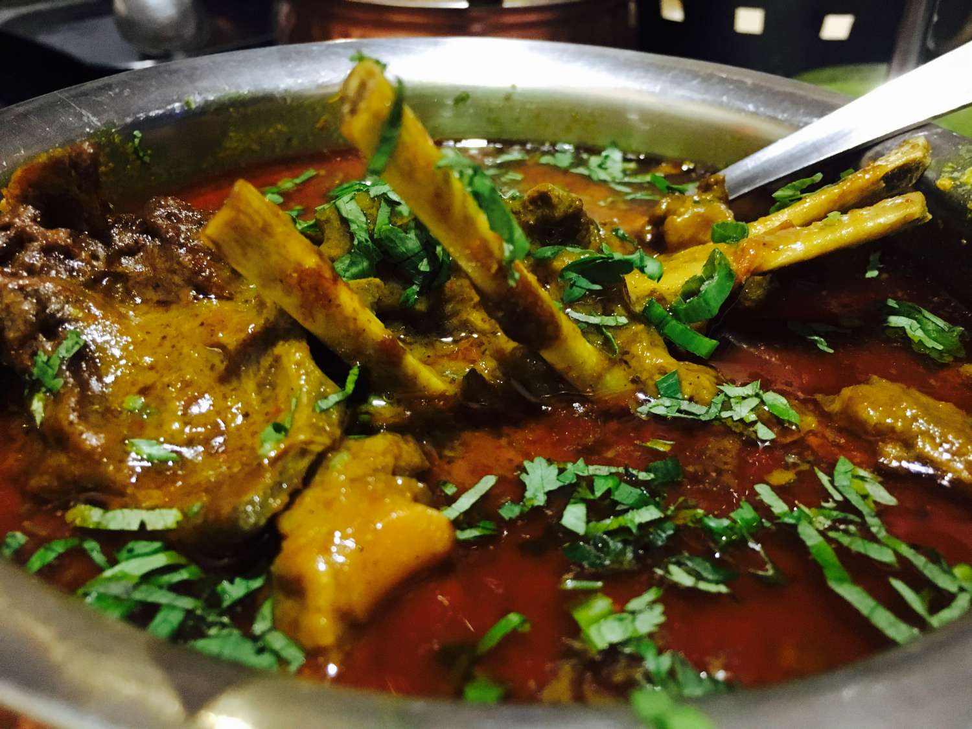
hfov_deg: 61.7
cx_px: 486
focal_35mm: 29
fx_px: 814
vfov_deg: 48.2
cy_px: 364
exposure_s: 1/17
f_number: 2.2
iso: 250
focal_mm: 4.15
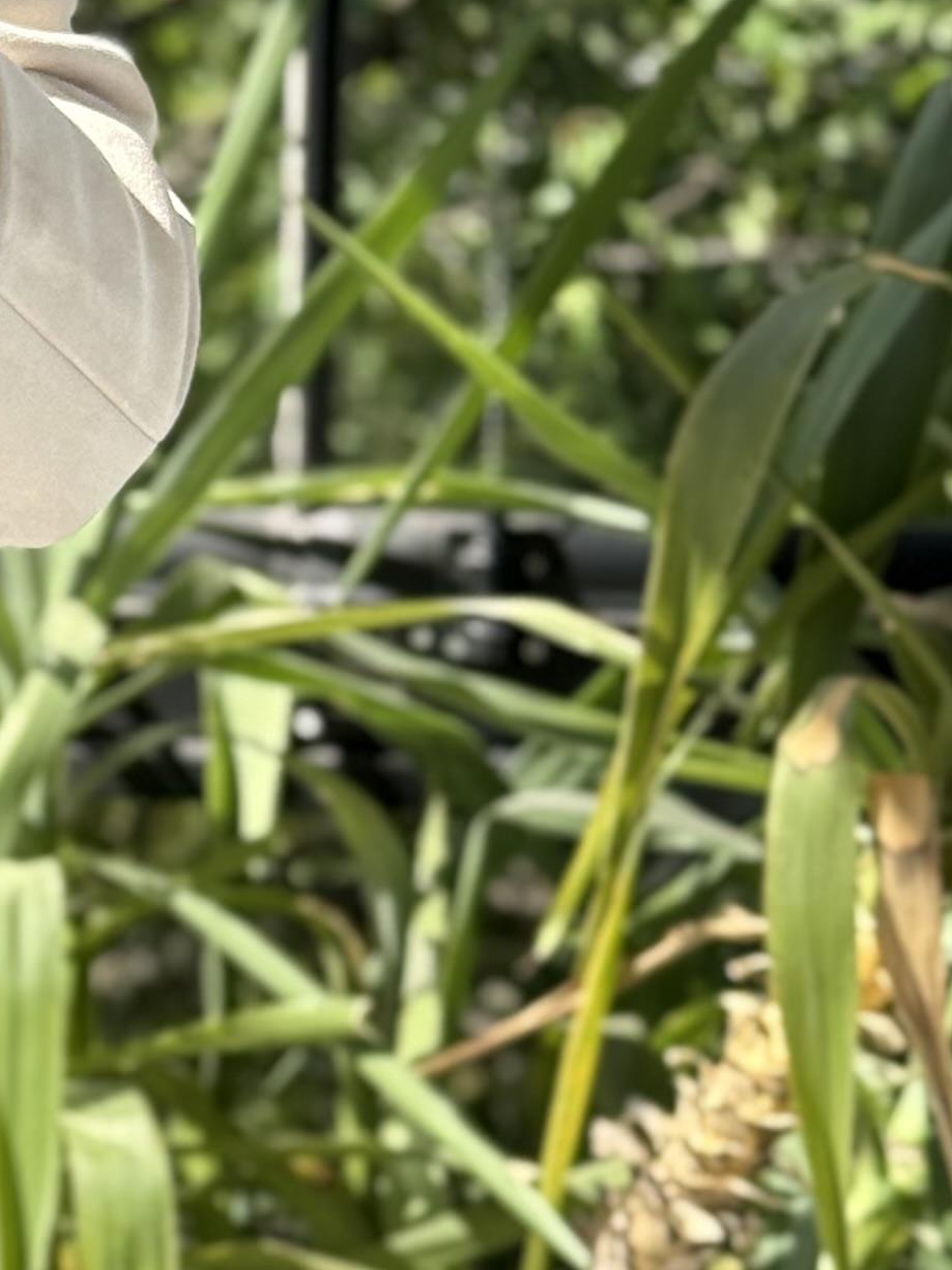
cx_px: -597
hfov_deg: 9.1
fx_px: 5793
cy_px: 341
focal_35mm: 158
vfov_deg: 12.5
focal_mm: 6.76
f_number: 1.78
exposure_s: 1/778
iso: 64
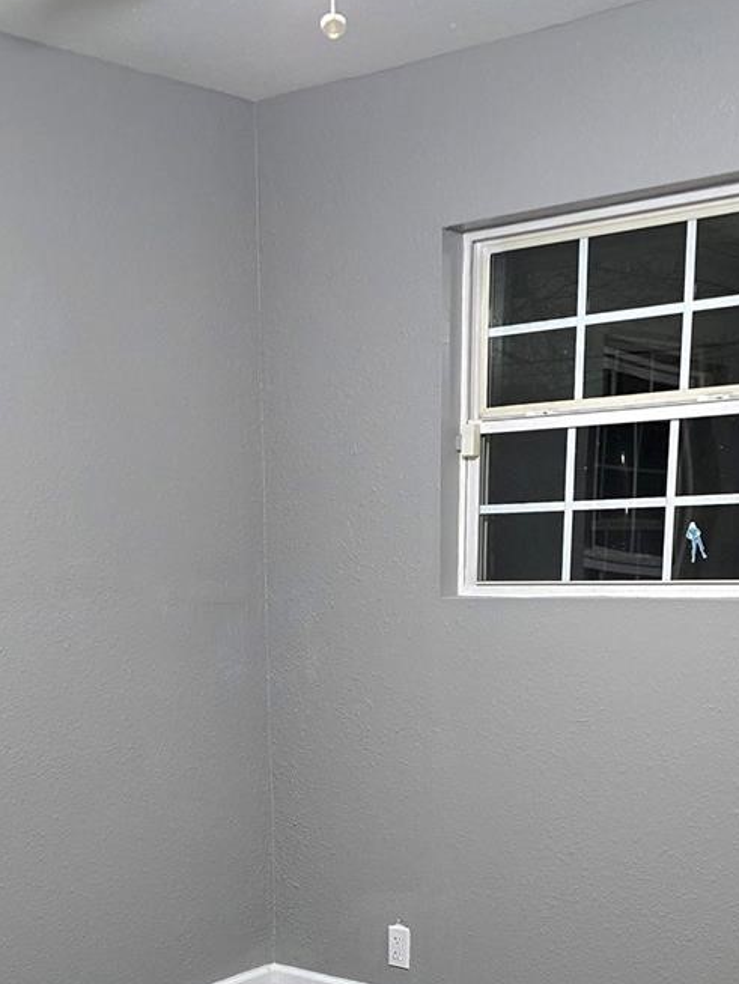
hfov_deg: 27.0
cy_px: 924
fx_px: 1536
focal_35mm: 54
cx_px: 287
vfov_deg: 33.3
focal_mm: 6.3
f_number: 1.7
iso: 640
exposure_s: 1/60.2
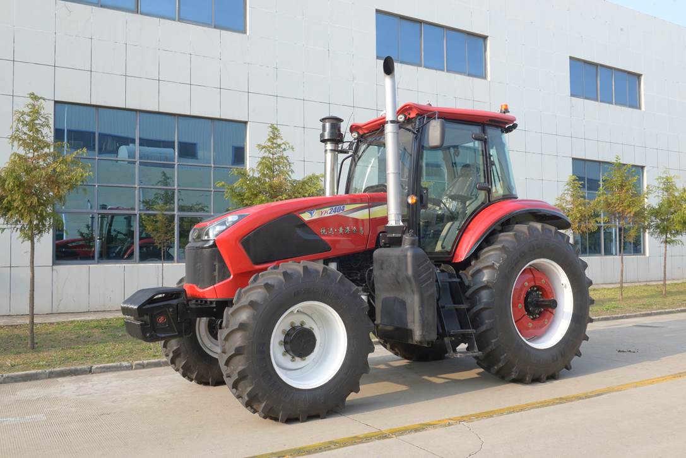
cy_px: 229
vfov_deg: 41.1
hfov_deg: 58.7
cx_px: 343
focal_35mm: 32
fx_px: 610
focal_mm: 32
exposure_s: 1/160
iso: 500
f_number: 16
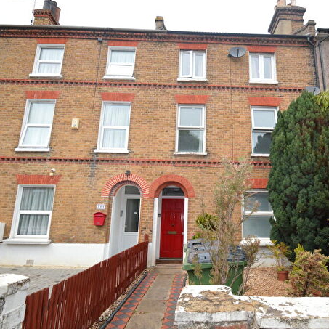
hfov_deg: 69.5
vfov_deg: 70.5
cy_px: 167
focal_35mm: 22
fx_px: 233
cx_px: 203
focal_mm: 11
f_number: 7.1
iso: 100
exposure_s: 1/200
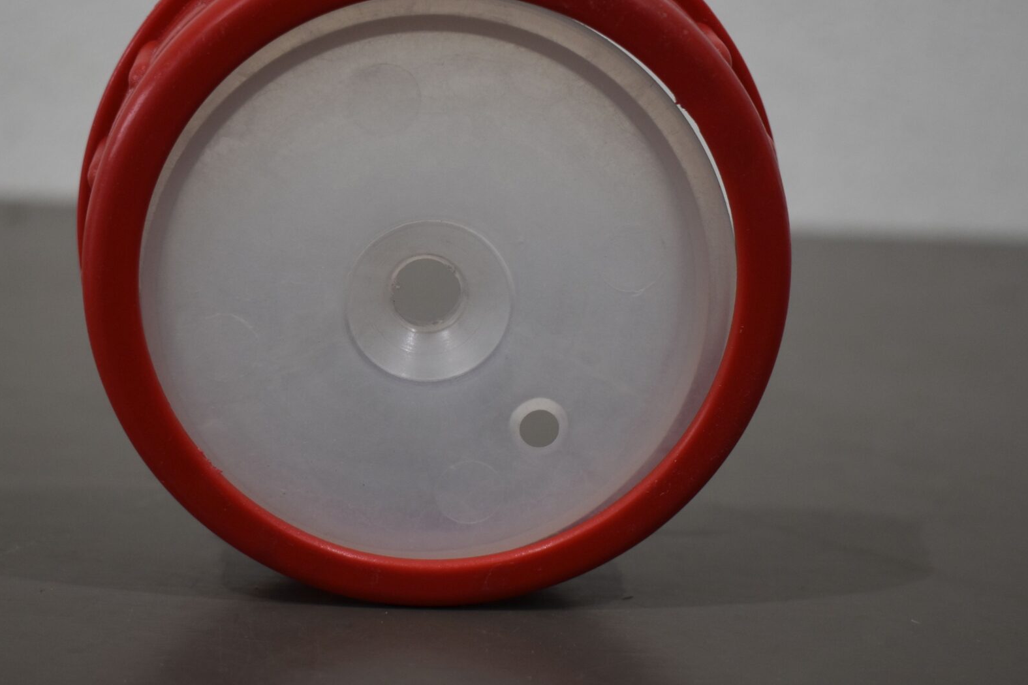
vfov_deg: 20.7
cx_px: 426
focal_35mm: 66
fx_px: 1879
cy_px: 306
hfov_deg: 30.5
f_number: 4
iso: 450
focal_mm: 27
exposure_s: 1/250
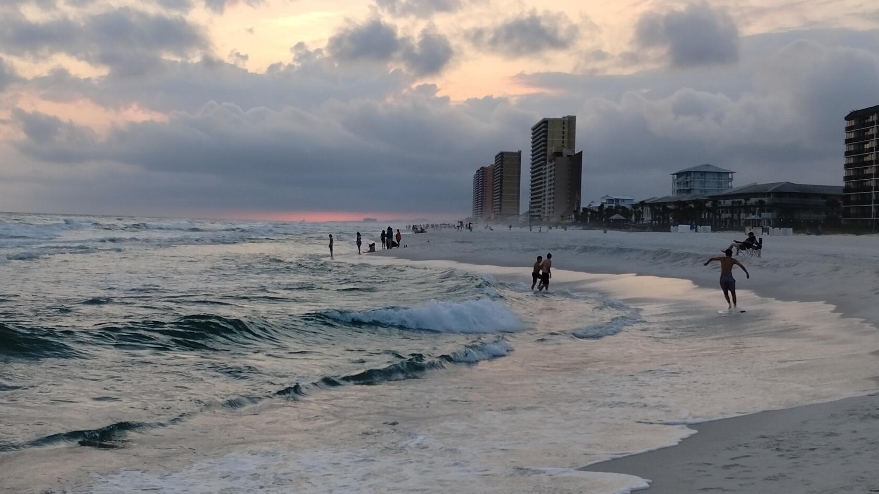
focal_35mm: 55
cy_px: 190
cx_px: 402
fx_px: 1282
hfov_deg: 37.8
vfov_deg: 21.8
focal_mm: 4.27
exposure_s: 1/120
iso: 108
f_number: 1.8
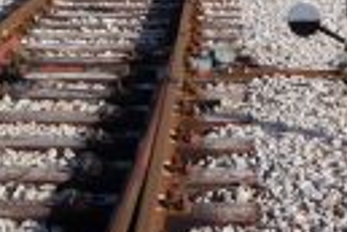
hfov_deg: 16.5
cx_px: 126
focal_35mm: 124
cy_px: -84
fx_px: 1195
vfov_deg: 10.8
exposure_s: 1/400
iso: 100
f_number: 5
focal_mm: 5.2
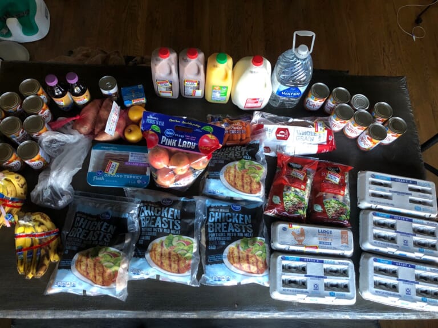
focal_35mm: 28
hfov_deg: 63.4
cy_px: 164
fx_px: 354
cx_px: 219
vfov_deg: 49.7
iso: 80
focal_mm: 3.99
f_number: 1.8
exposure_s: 1/15
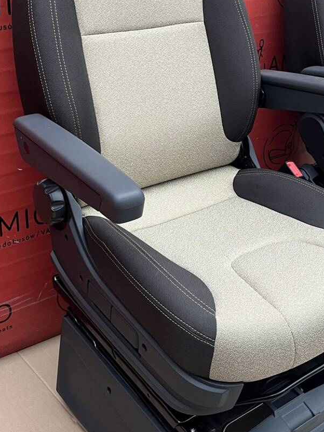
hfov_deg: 28.0
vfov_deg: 36.6
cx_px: 190
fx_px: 649
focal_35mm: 52
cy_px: 159
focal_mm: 5.1
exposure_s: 1/82
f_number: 1.6
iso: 125
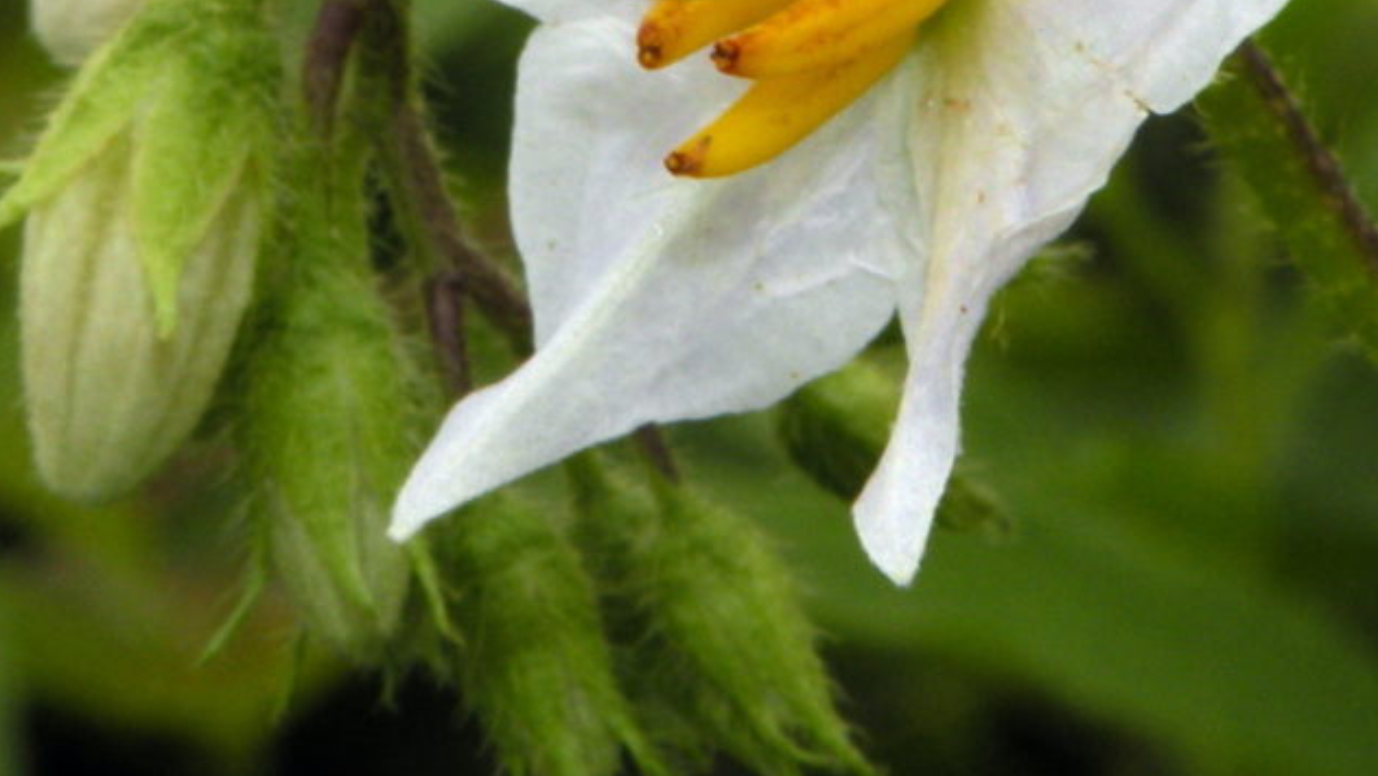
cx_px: 853
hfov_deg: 7.4
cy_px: -199
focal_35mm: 292
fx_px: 10674
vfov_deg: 4.2
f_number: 8
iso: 64
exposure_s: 1/97
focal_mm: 19.4
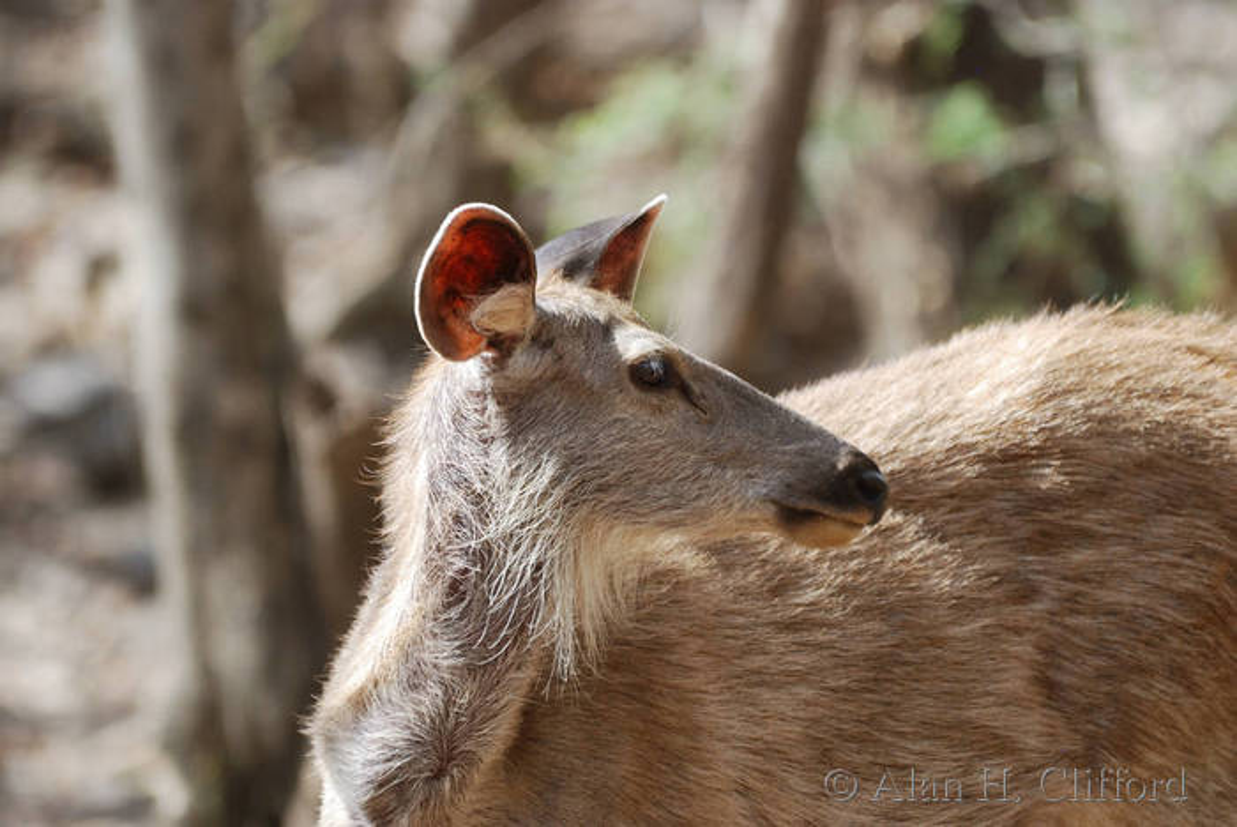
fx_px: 20633
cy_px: 414
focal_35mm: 600
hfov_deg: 3.4
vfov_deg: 2.3
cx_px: 618
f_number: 5.6
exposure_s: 1/400
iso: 640
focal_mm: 400
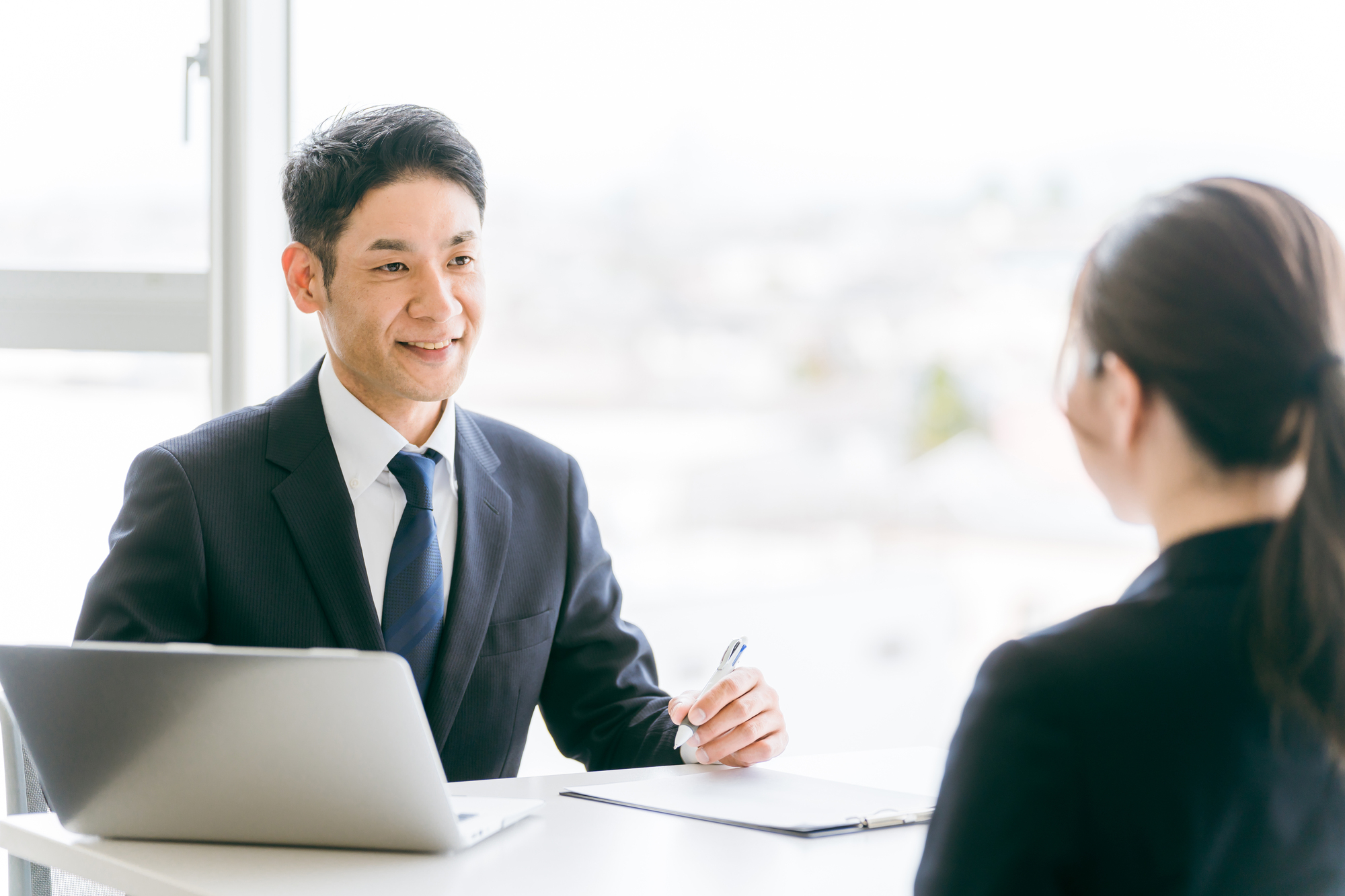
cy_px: 448
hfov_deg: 19.5
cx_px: 672
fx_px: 3922
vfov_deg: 13.0
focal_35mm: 105
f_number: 2.8
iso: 100
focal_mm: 105
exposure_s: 1/200
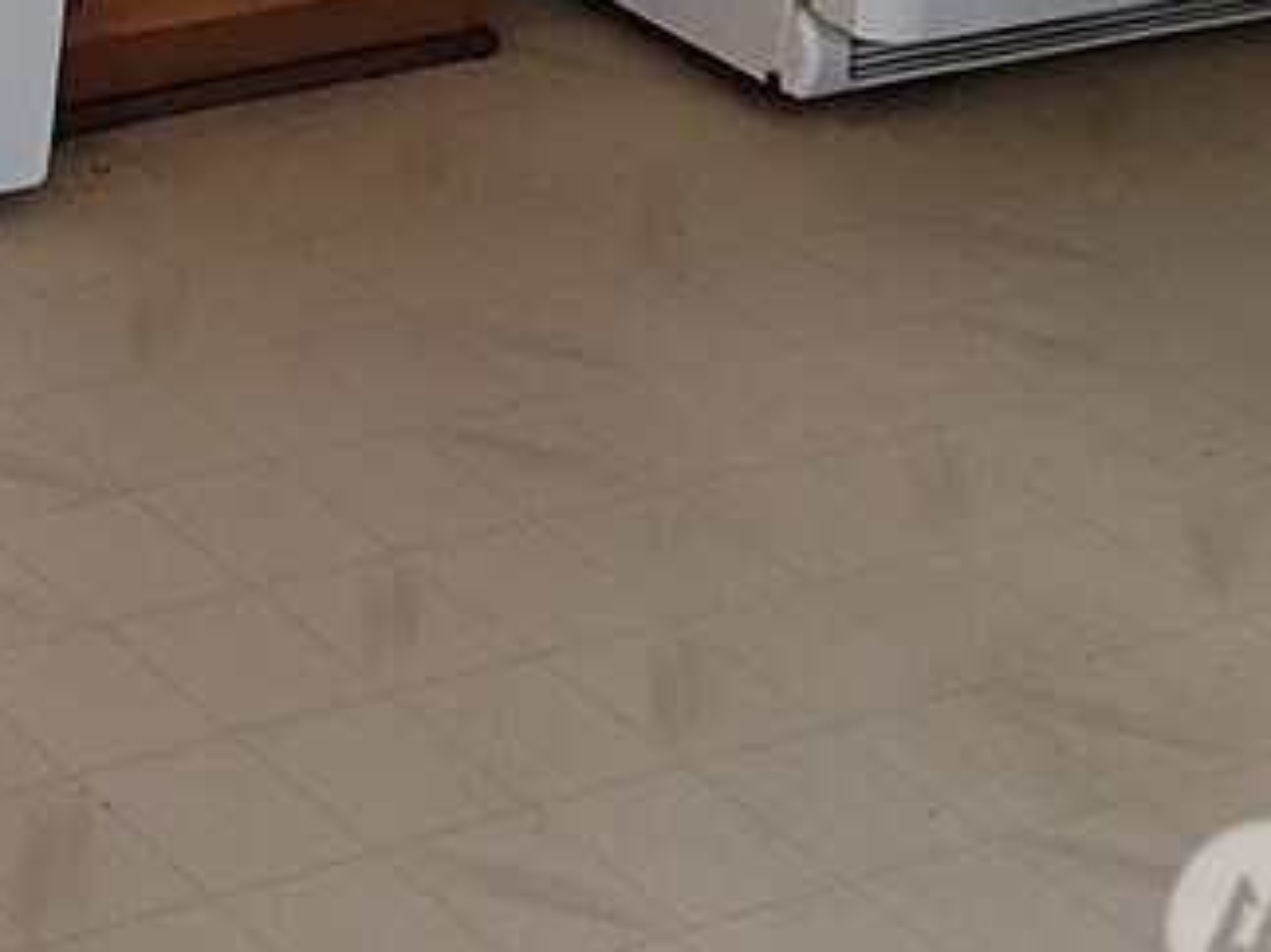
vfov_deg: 10.4
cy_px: -1275
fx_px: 4551
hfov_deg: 14.2
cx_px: -960
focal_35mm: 124
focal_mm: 7
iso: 125
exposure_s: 1/60
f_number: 1.8
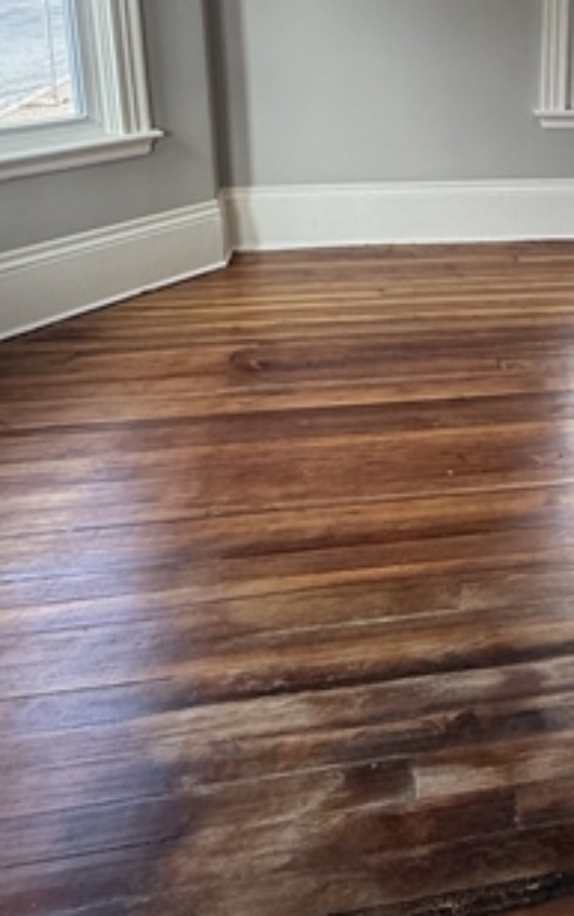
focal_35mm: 37
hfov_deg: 31.0
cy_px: 202
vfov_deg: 50.0
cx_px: 622
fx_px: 924
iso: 100
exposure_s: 1/99
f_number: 2.2
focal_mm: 2.22
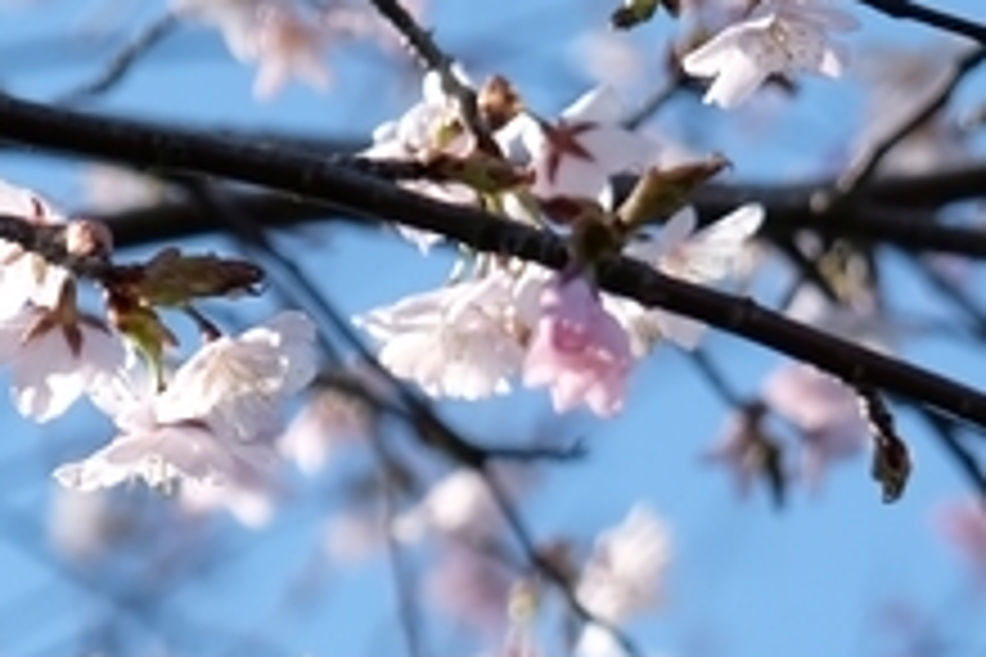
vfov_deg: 3.5
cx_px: 878
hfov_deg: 5.3
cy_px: 1370
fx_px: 10626
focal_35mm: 388
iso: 200
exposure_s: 1/480
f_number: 5
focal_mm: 55
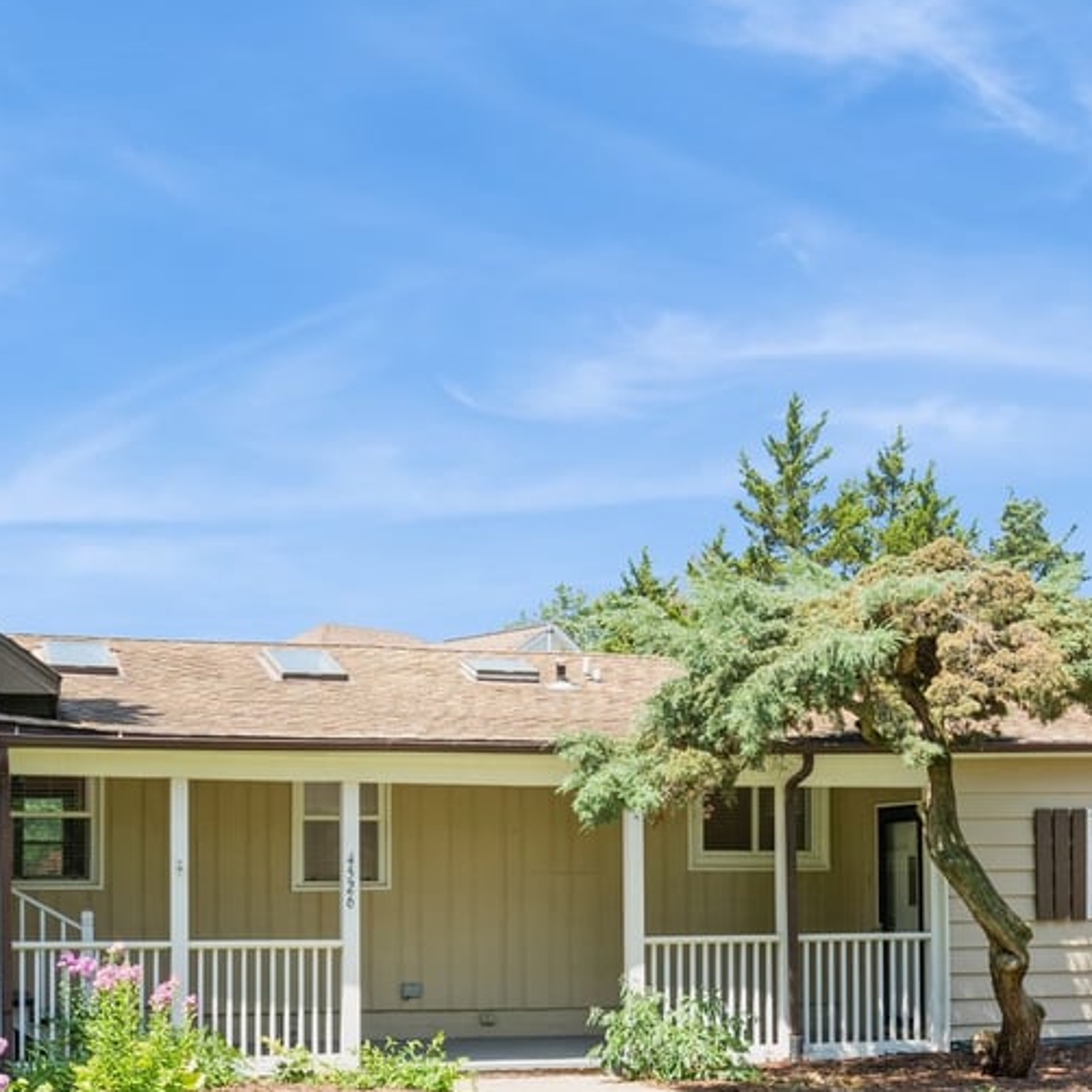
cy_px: 859
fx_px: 2177
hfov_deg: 27.9
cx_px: 322
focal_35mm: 61
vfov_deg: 27.6
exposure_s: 1/250
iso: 400
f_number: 8
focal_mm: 30
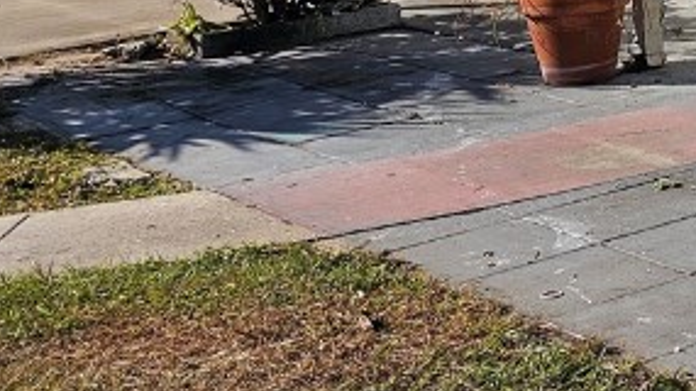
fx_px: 1660
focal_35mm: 90
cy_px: -181
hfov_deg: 19.6
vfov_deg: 12.8
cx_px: 1133
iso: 16
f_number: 1.7
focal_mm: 6.3
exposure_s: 1/1513
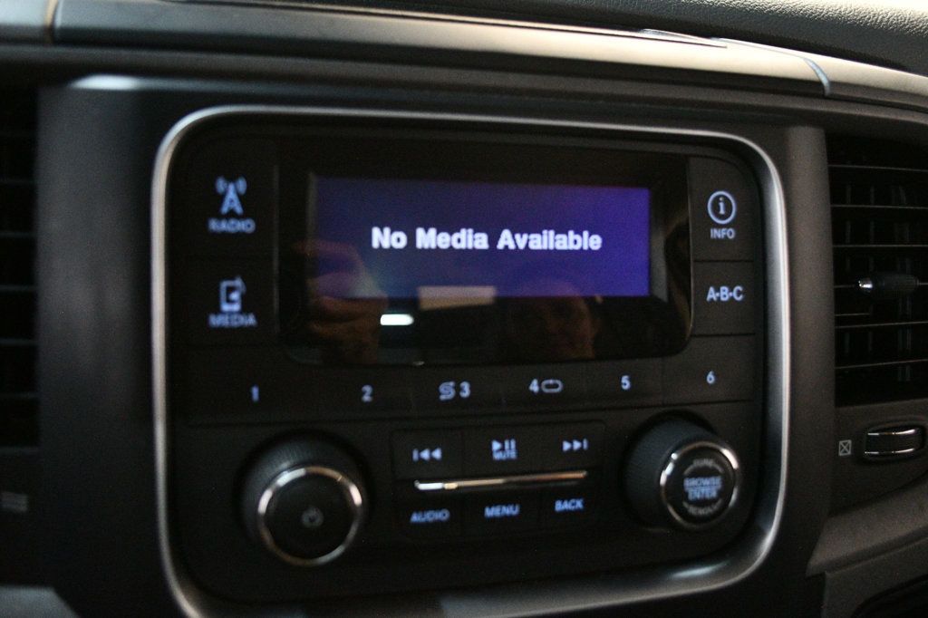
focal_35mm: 33
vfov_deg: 39.9
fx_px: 850
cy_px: 309
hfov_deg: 57.2
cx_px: 464
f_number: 4
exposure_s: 1/60
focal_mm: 22
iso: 5600
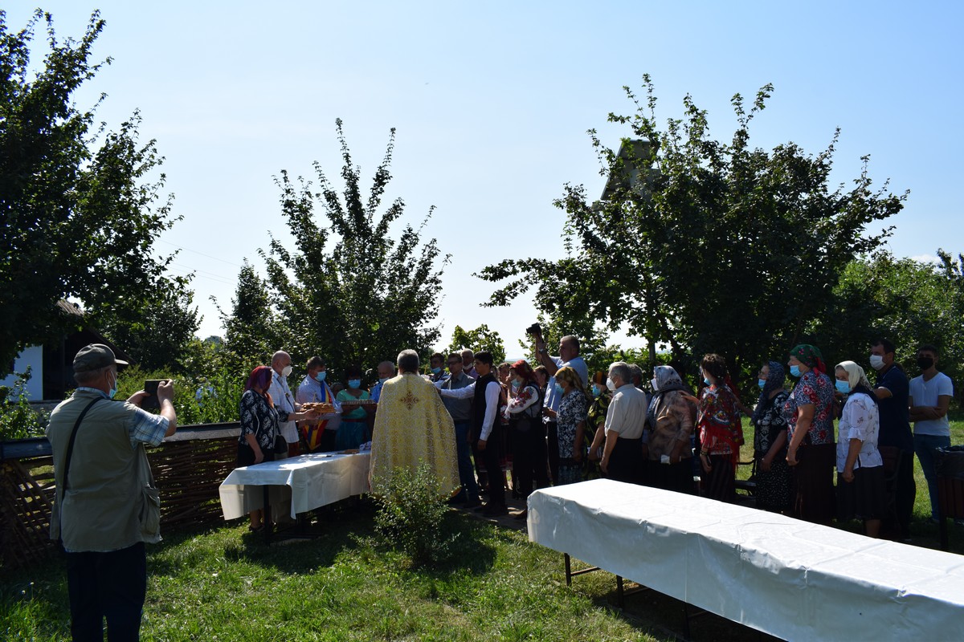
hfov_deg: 67.4
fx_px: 723
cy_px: 321
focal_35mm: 27
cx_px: 482
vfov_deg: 47.9
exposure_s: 1/500
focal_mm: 18
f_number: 10
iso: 200
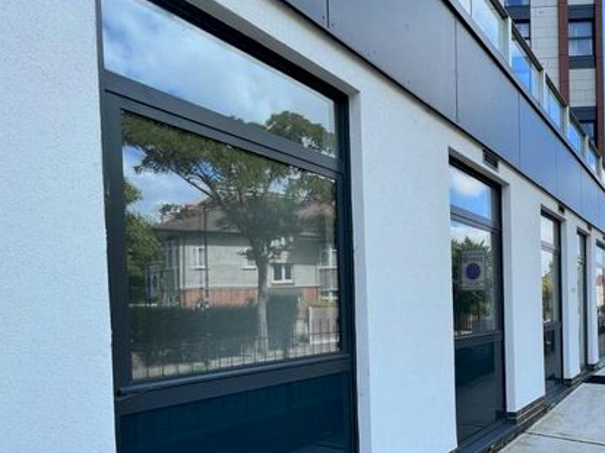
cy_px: 316
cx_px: 457
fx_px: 384
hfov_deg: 71.0
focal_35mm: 22
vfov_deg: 59.0
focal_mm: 1.57
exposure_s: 1/541
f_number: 1.8
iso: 32
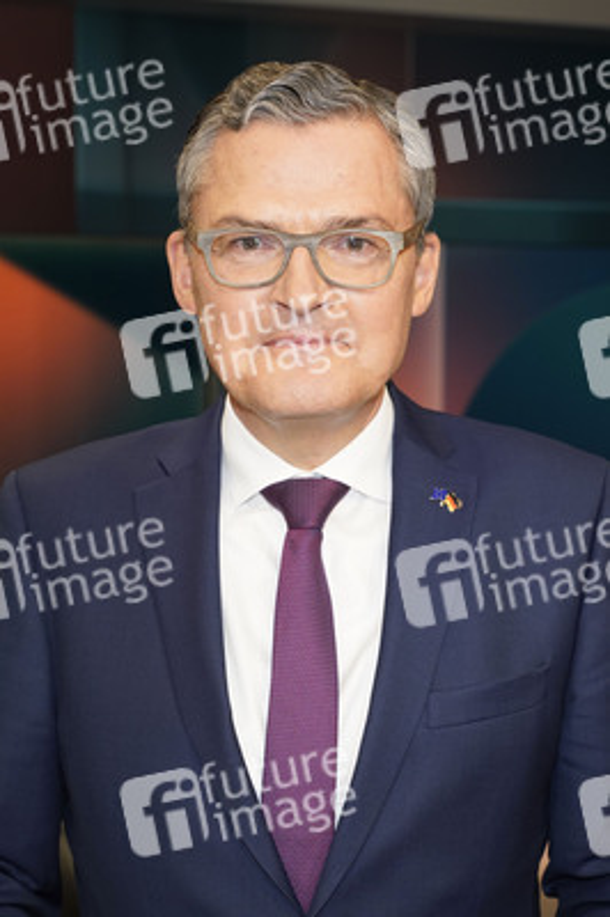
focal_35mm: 62
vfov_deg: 32.4
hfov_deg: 21.9
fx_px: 1578
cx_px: 305
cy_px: 458
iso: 2000
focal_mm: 62
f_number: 5.6
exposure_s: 1/160
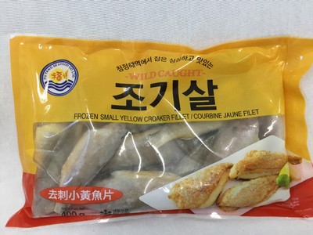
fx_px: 280
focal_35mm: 31
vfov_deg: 45.4
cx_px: 156
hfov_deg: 58.4
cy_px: 118
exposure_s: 1/33
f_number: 2.4
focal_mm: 3.3
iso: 100
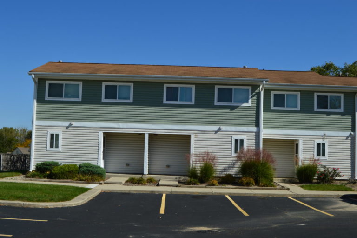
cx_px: 178
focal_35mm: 48
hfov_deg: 41.1
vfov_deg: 28.0
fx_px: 476
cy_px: 119
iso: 200
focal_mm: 32
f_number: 11
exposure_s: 1/500
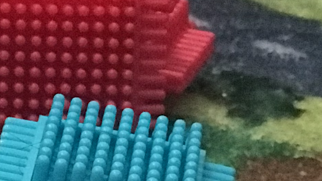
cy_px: 256
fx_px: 2262
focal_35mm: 265
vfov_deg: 4.6
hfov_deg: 8.0
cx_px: -96
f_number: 2.8
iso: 1250
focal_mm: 6.6
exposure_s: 1/60
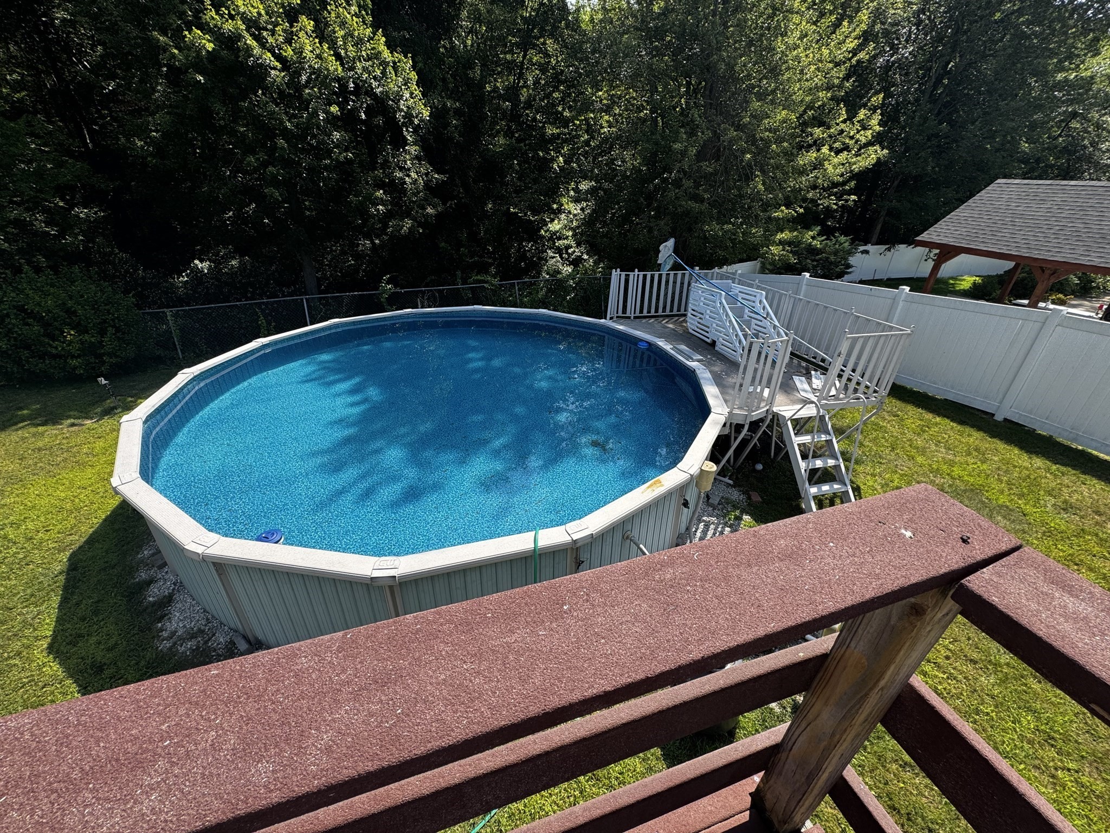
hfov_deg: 102.1
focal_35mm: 14
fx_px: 449
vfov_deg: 85.7
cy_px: 416
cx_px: 555
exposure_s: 1/889
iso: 50
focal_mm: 2.22
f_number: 2.2
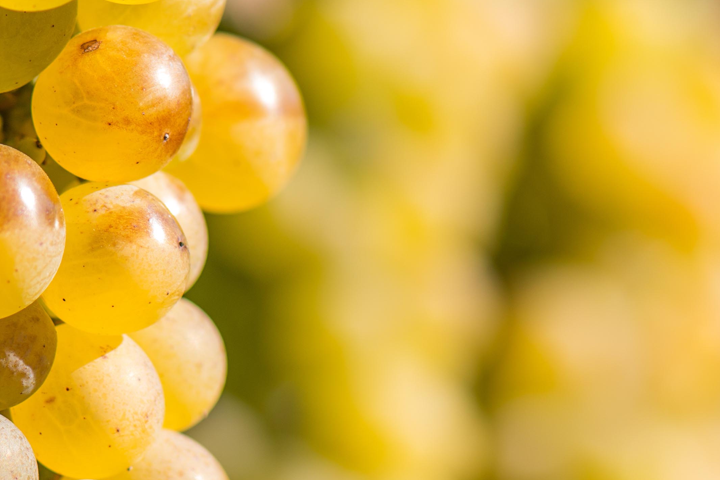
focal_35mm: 363
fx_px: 7262
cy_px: 270
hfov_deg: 5.7
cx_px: 405
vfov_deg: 3.8
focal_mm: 105
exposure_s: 1/400
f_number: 5
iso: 100
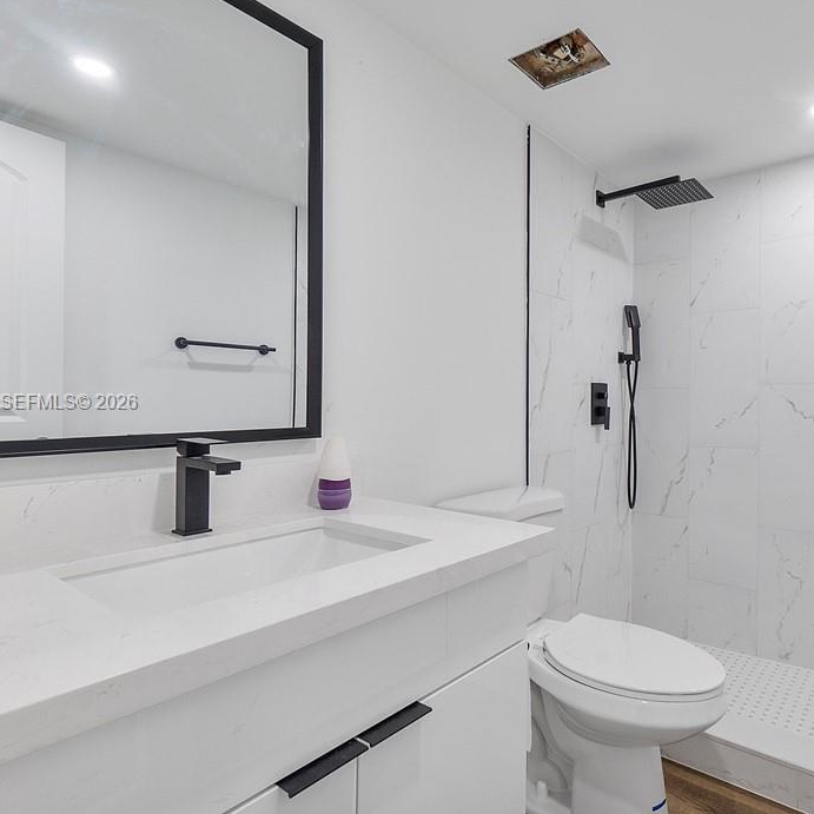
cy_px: 403
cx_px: 527
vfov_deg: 74.8
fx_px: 532
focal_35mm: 20
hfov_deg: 73.1
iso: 250
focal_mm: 10
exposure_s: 1/100
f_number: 8
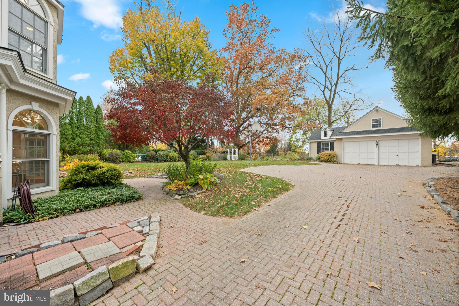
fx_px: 178
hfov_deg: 104.3
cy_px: 153
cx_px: 230
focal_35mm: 14
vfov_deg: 81.2
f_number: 5.6
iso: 800
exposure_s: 1/100
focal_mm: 14
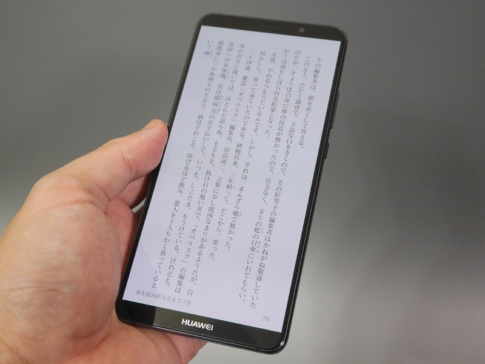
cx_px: 242
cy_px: 182
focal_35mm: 46
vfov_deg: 31.5
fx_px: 644
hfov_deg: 41.2
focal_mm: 23
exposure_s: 1/60
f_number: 4.7
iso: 1250
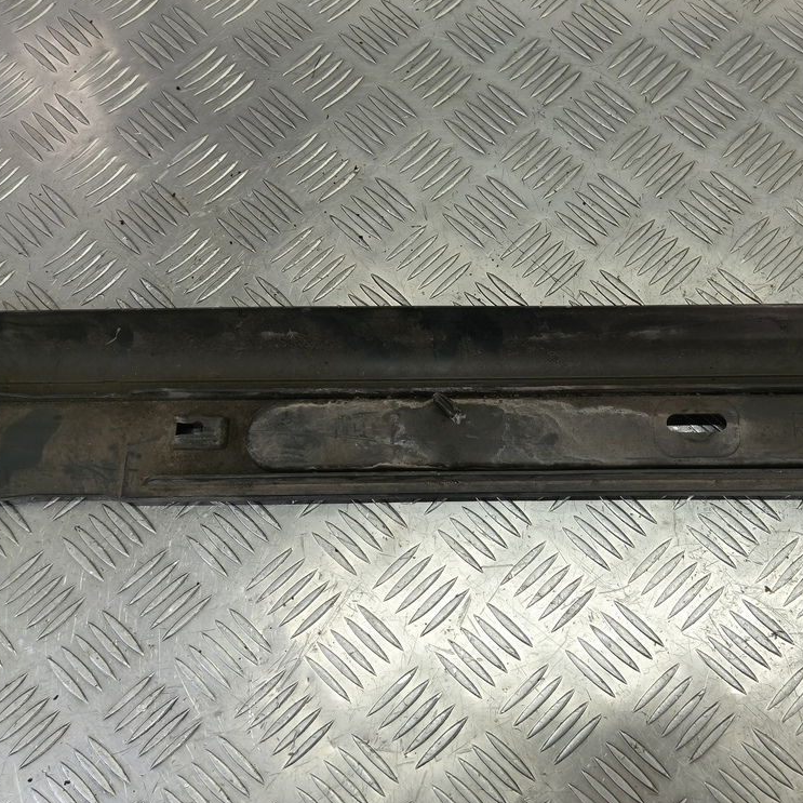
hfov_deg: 56.1
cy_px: 392
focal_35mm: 28
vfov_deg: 57.3
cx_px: 537
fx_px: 735
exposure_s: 1/50
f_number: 1.6
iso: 80
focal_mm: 4.11
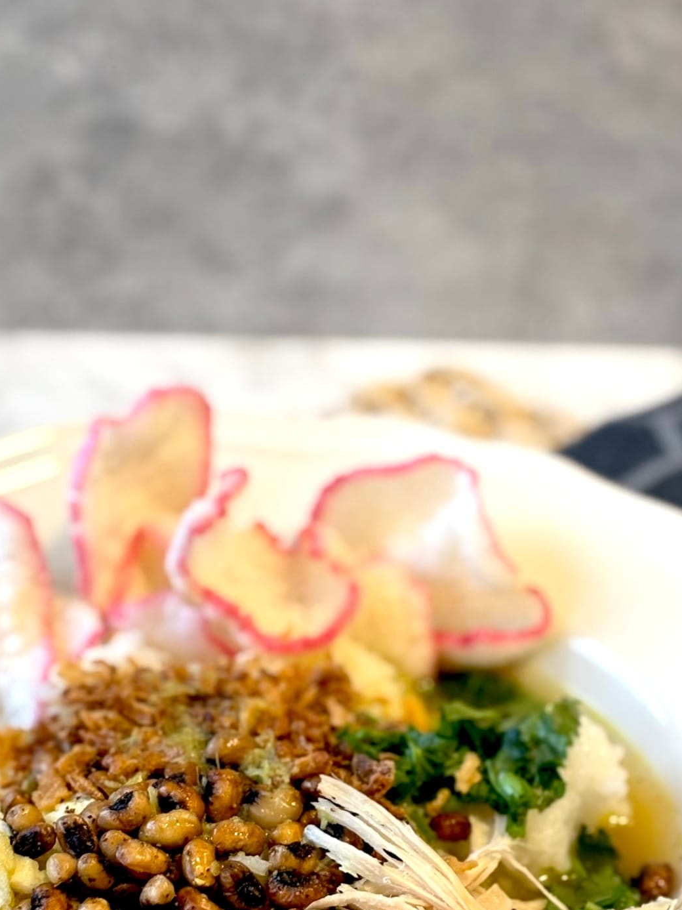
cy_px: 593
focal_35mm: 96
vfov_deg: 20.4
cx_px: 266
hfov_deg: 15.4
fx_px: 2522
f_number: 1.6
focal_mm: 5.96
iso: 160
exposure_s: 1/33
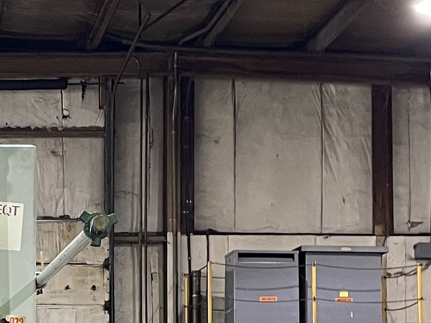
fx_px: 1519
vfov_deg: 12.0
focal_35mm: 122
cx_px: -116
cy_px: 328
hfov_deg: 15.4
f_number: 1.6
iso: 250
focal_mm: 4.2
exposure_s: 1/60
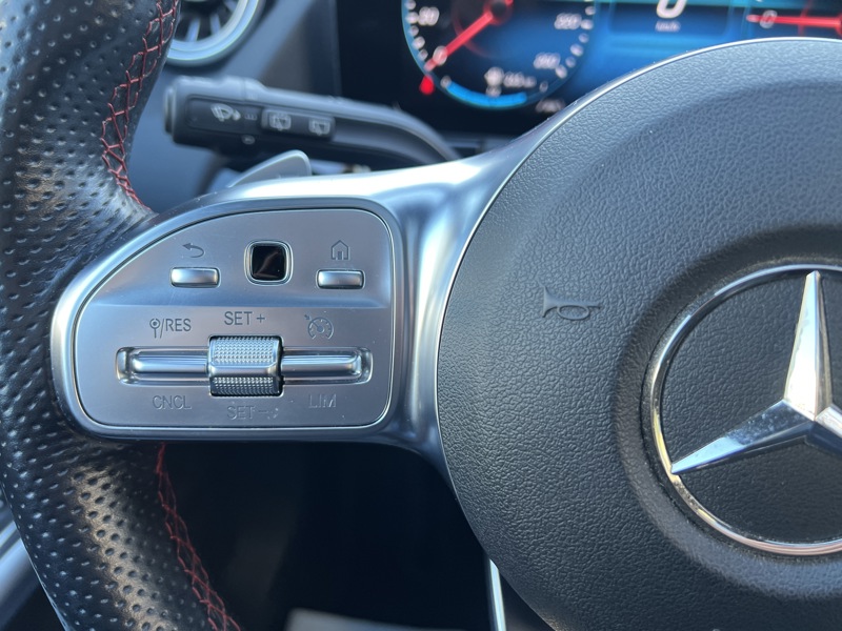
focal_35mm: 26
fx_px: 632
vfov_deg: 53.1
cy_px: 316
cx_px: 421
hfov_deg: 67.3
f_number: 1.5
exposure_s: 1/114
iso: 125
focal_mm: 5.7
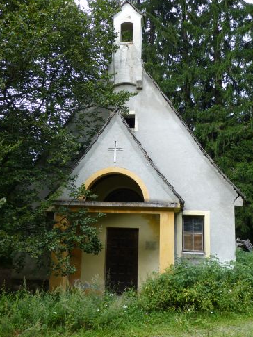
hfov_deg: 41.8
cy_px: 159
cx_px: 129
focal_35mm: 34
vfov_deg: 53.9
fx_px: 331
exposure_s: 1/60
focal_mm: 5.4
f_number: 3.6
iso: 100
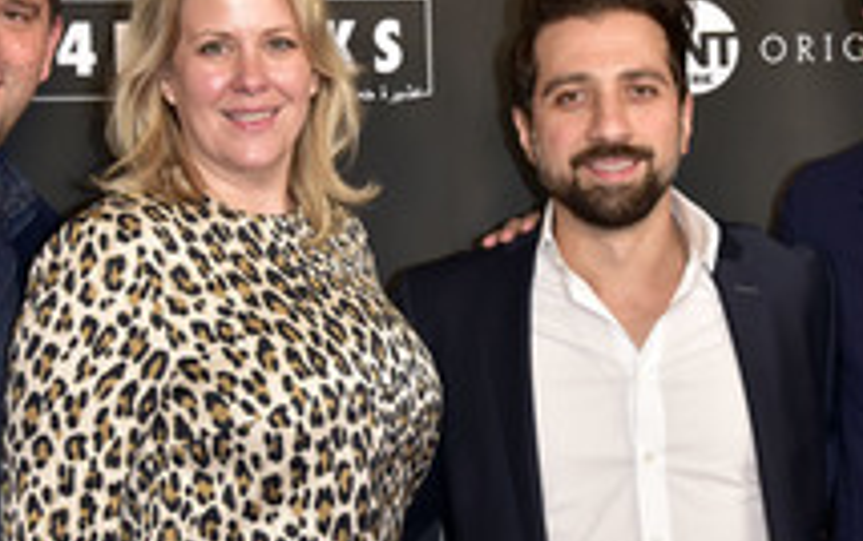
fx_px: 2424
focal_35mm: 103
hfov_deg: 20.2
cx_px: 446
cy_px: 371
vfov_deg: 12.7
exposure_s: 1/250
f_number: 8
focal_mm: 48
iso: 2000
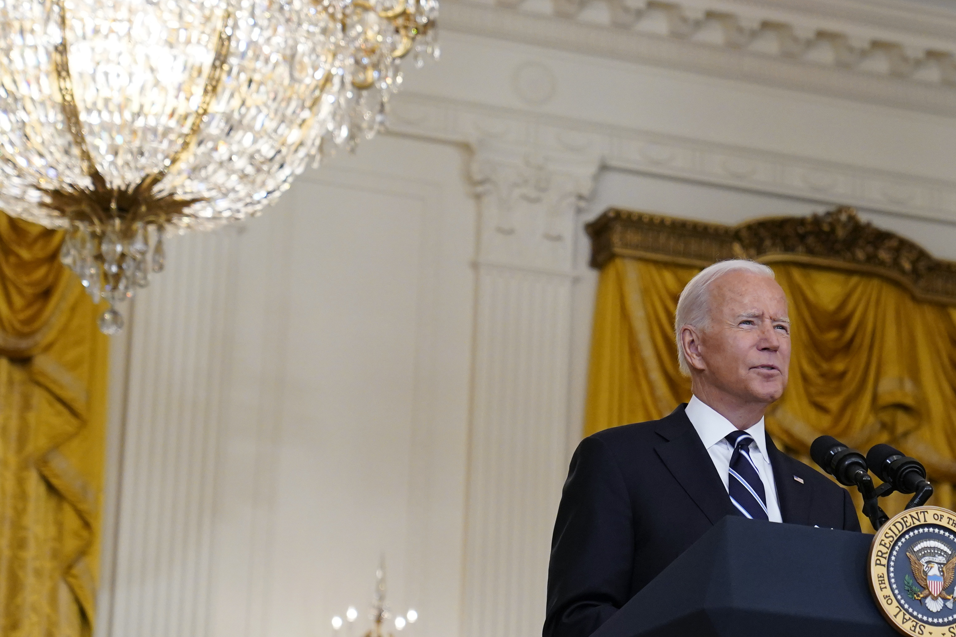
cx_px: 711
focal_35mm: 136
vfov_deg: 10.1
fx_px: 3611
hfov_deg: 15.0
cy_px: 423
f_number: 3.5
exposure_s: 1/250
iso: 2500
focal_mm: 70
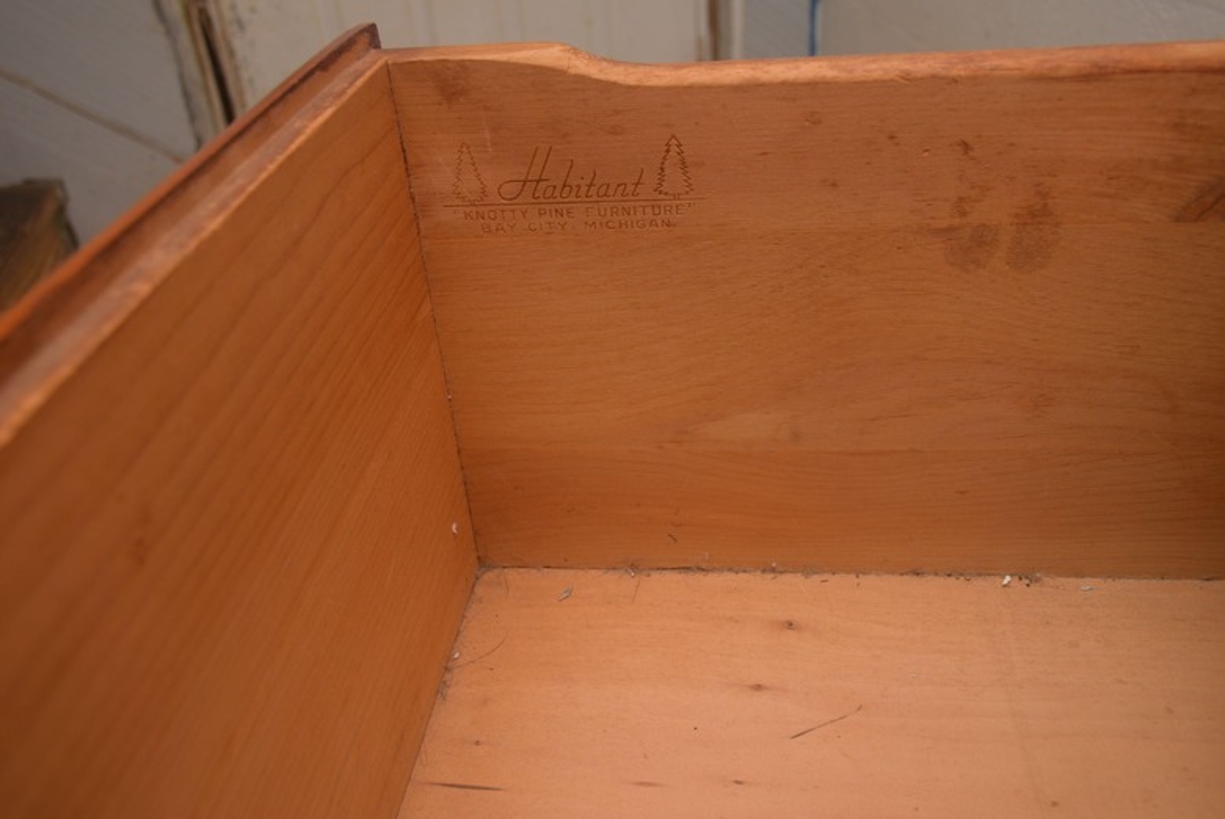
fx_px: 1175
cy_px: 410
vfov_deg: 38.4
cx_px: 612
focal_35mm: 34
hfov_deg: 55.1
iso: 160
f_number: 6.3
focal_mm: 23
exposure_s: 1/125
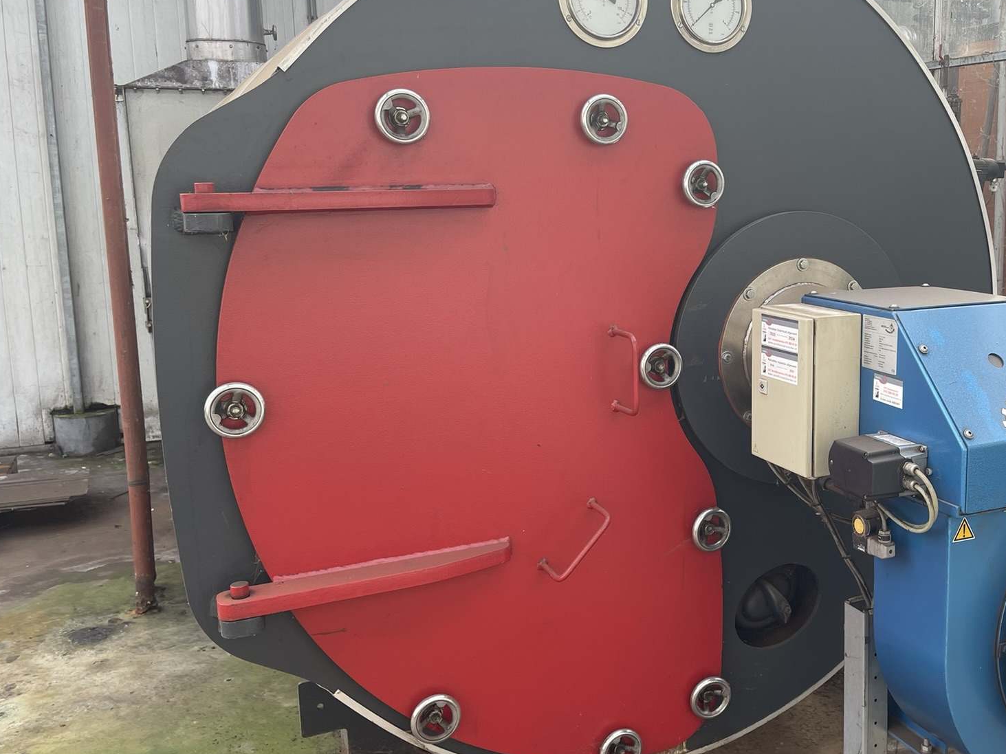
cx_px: 675
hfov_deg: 51.6
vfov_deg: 40.7
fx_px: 1017
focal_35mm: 35
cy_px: 353
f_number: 1.6
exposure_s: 1/166
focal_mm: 5.1
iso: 32
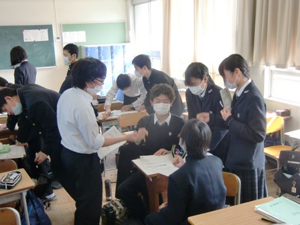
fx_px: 347
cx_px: 150
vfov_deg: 36.0
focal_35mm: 40
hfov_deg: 46.8
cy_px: 112
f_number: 3.8
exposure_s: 1/60
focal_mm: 7.1
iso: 160
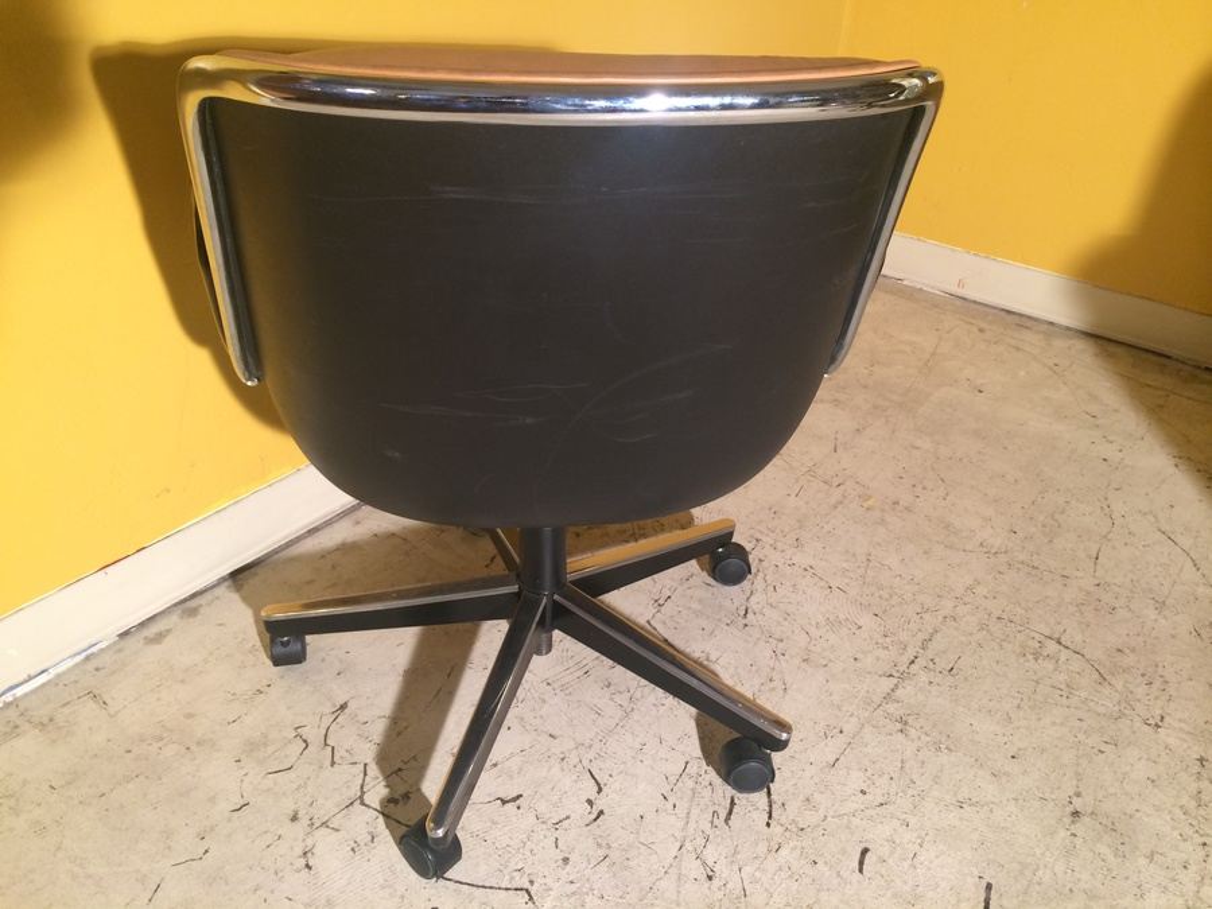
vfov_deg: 46.8
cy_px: 454
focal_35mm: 30
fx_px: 1050
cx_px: 606
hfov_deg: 60.0
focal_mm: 4.12
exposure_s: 1/30
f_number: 2.2
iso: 100
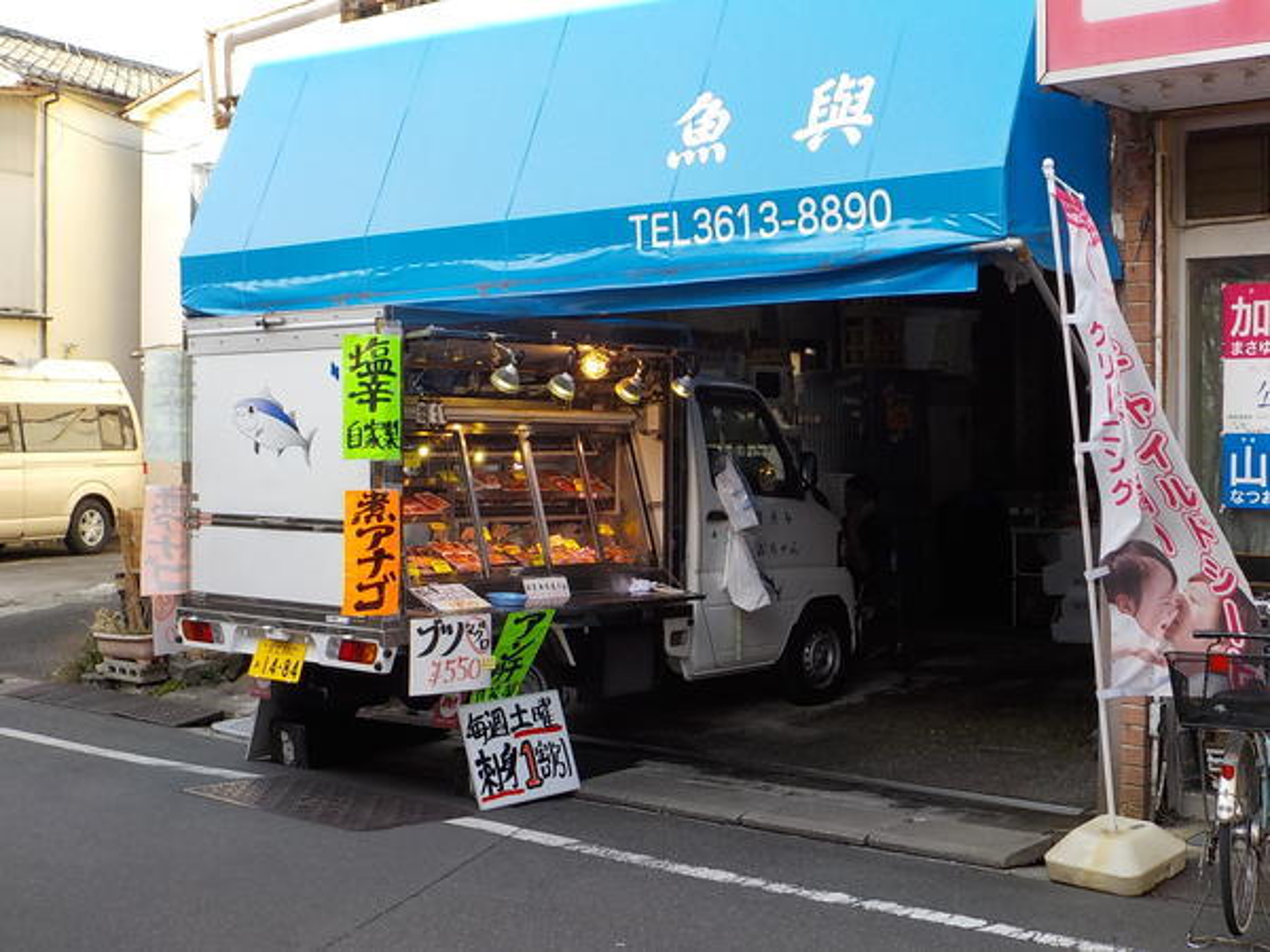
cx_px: 635
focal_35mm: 47
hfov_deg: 40.4
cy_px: 476
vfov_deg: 30.9
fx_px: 1724
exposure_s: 1/125
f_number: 4.2
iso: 125
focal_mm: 6.4
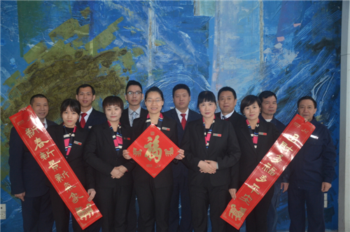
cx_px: 175
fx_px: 306
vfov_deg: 41.5
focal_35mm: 32
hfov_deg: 59.6
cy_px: 116
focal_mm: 21
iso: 800
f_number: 3.8
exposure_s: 1/60
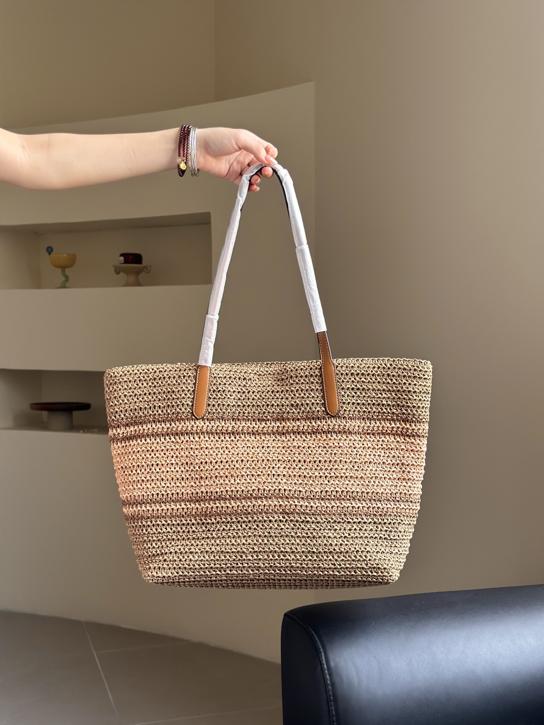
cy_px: 362
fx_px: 1006
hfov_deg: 30.3
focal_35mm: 48
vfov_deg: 39.7
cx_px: 272
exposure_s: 1/60
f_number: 1.78
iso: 250
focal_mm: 6.86
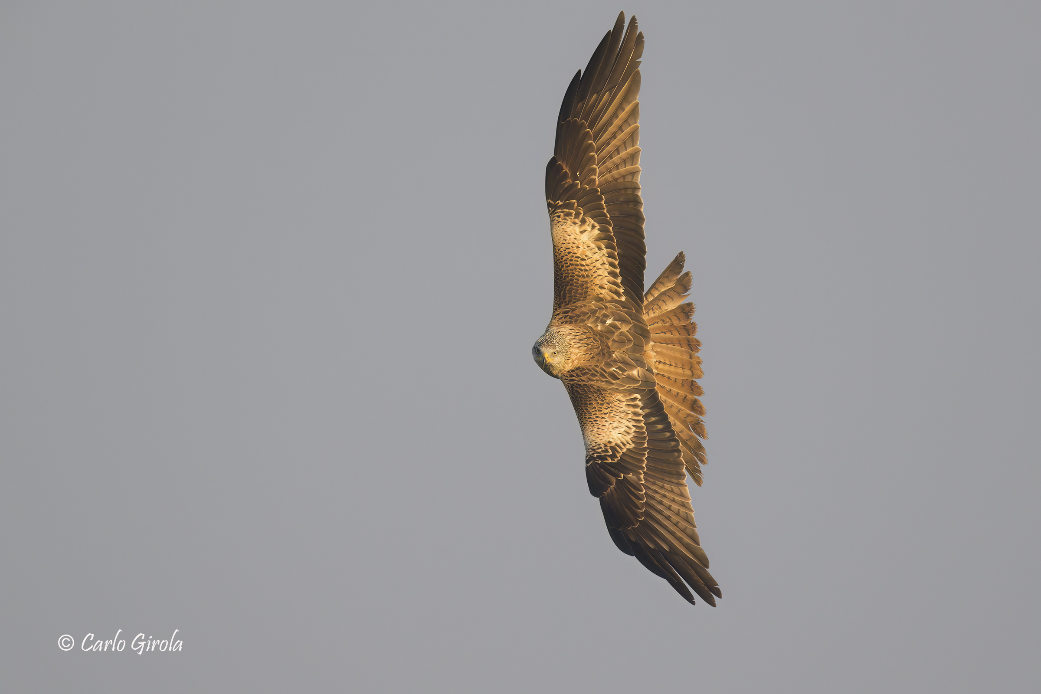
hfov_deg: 2.4
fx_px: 24577
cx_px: 520
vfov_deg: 1.6
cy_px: 347
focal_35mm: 850
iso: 2200
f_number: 6.3
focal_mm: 850
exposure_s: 1/3200
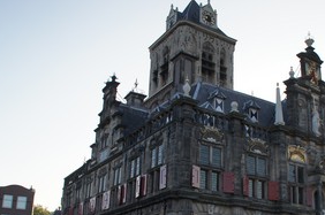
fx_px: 397
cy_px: 173
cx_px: 204
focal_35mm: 44
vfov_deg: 29.7
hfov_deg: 44.2
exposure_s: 1/100
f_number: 6.3
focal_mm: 18
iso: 100
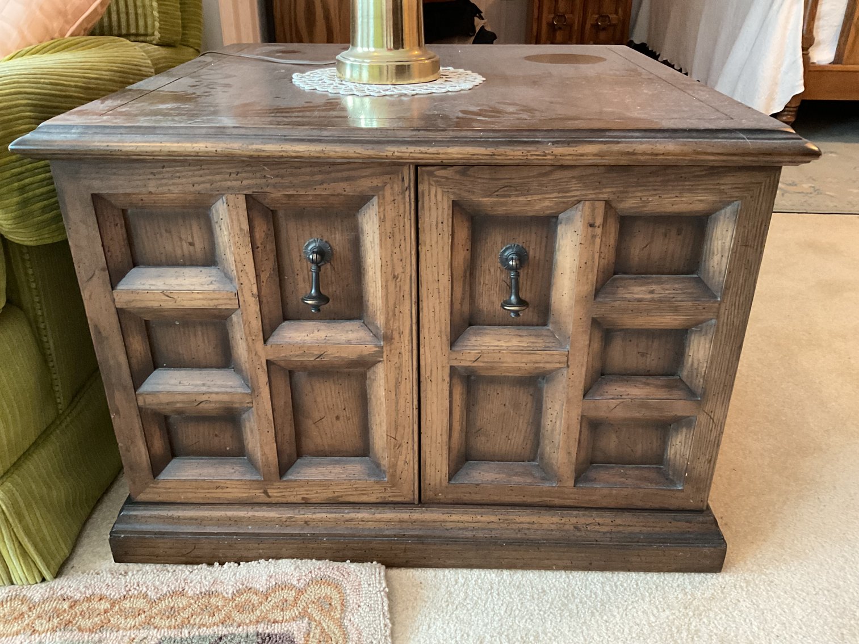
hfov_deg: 61.7
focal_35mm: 29
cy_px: 322
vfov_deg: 48.2
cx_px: 430
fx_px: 720
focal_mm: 3
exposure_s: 1/30
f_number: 1.8
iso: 320
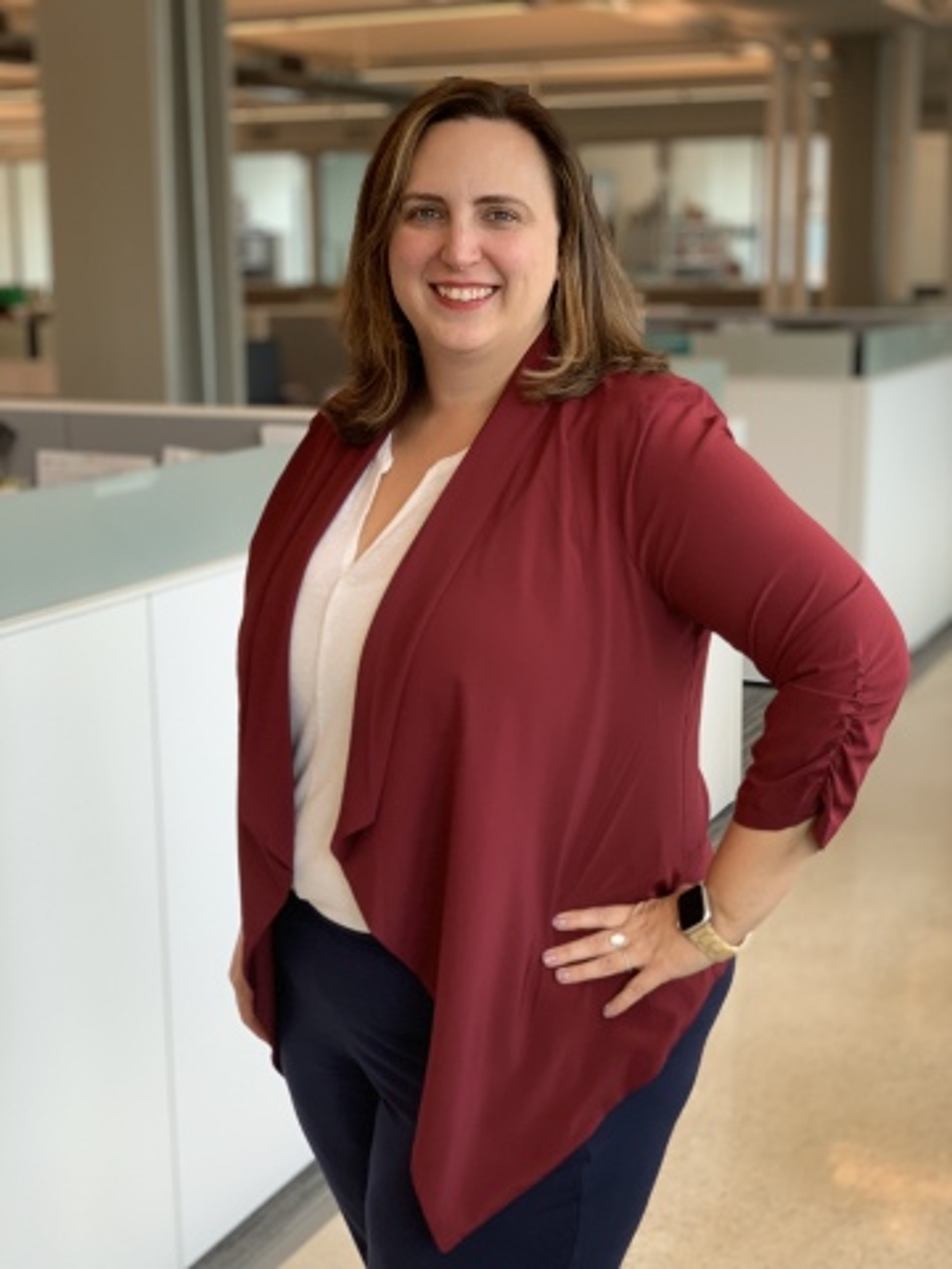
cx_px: 476
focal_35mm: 52
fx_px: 1907
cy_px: 634
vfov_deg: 36.8
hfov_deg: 28.0
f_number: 2.4
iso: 64
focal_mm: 6
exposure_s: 1/122
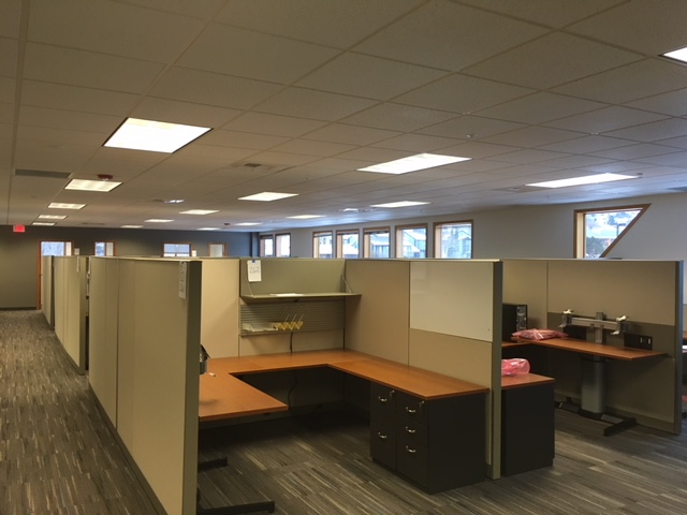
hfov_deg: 61.7
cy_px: 258
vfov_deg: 48.2
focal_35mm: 29
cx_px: 344
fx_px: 576
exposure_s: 1/30
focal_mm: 4.15
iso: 100
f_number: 2.2
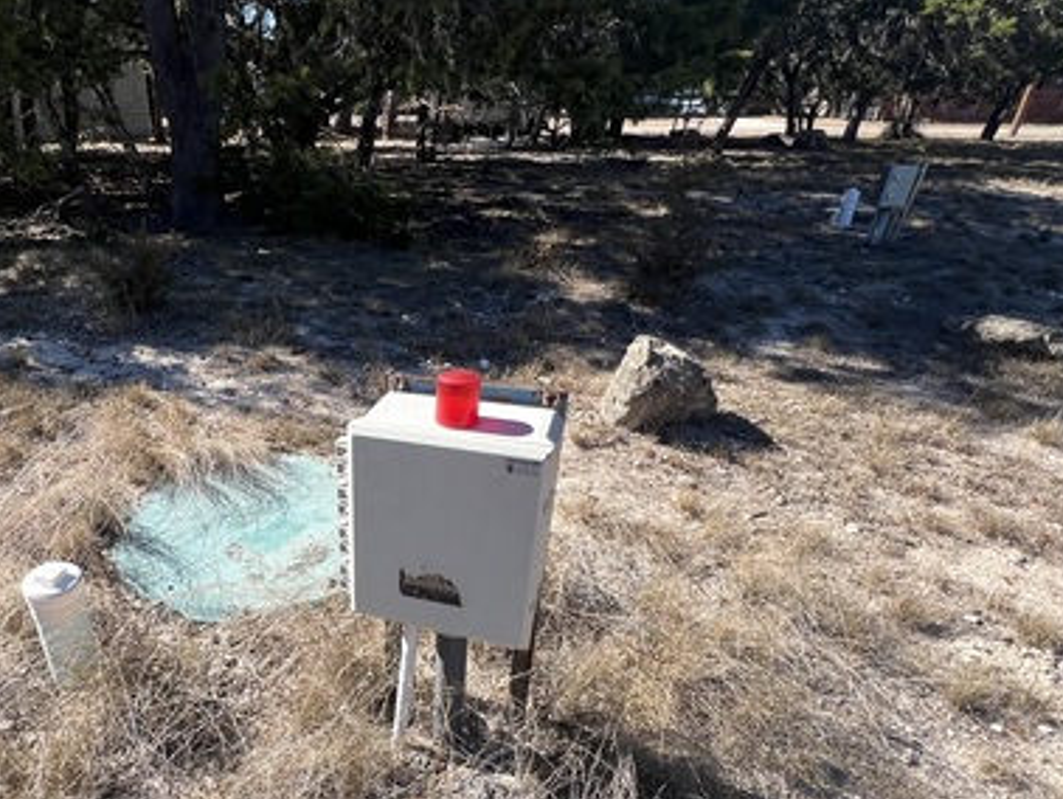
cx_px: 354
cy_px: 509
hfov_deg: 74.0
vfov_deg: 60.2
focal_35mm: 22
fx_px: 676
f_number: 1.8
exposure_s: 1/927
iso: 32
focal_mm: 1.57
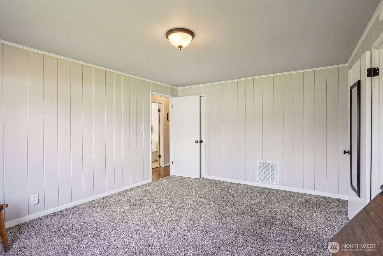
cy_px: 128
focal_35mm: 17
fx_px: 181
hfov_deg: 93.3
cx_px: 192
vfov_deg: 70.4
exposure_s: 1/30
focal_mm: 17
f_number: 8
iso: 400
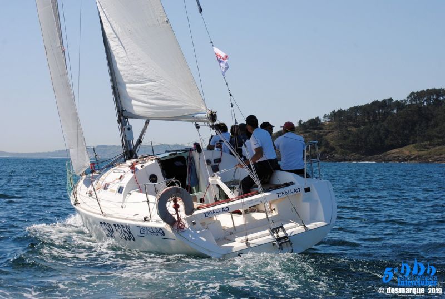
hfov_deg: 24.6
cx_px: 222
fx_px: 1022
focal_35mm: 82
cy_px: 150
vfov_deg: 16.6
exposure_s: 1/250
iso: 100
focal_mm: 55
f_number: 8
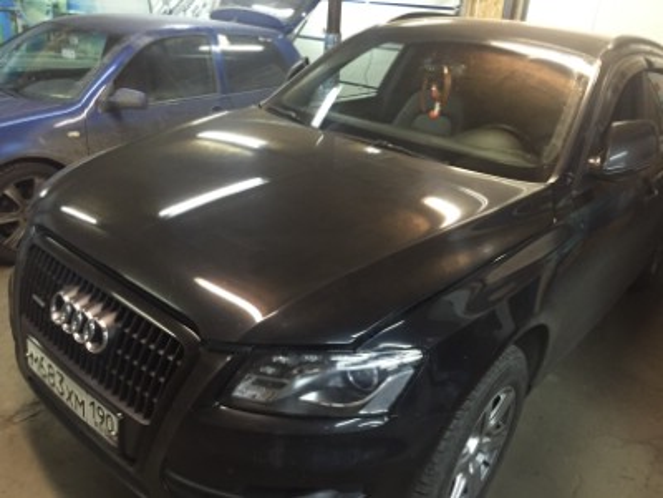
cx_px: 332
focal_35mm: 29
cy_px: 249
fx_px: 555
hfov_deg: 61.7
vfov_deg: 48.2
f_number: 2.2
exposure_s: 1/17
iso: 250
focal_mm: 4.15
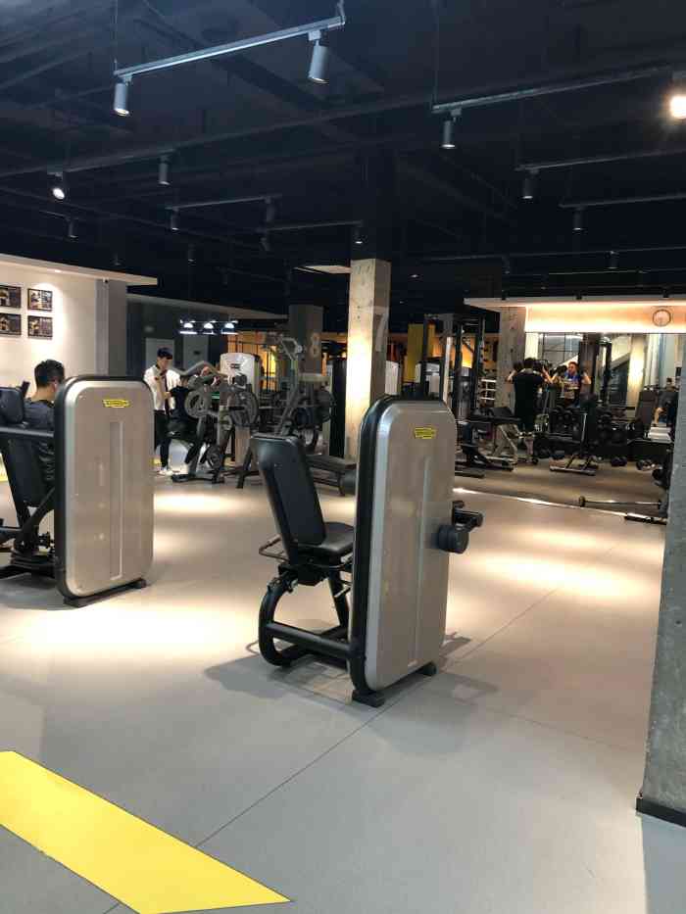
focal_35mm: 28
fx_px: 740
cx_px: 343
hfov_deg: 49.8
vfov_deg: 63.4
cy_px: 457
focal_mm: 4
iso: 80
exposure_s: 1/15
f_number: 1.8
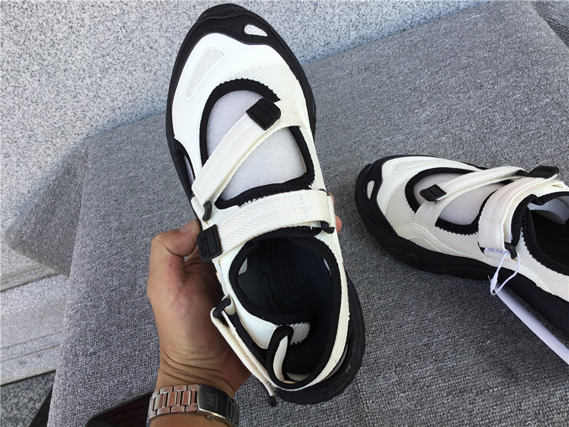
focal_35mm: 31
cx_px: 284
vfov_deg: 45.4
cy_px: 214
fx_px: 510
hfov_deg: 58.4
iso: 25
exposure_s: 1/192
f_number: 2.4
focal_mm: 3.3
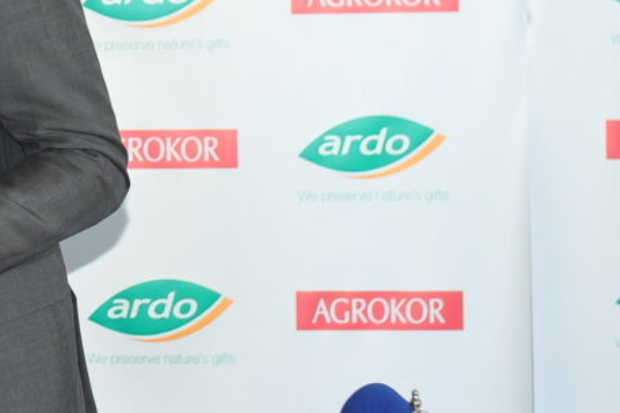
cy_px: -26
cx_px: -279
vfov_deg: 5.6
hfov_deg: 8.3
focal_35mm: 245
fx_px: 4216
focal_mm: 70
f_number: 5
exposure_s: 1/160
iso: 800
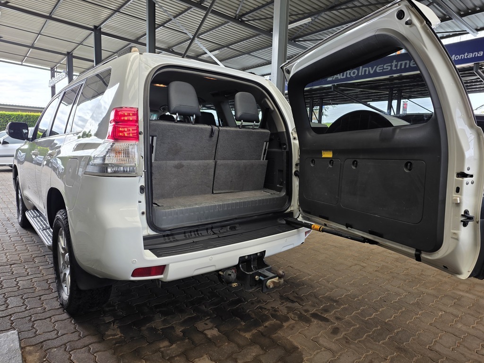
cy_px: 182
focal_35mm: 23
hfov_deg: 73.9
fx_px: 322
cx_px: 242
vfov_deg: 58.9
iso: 40
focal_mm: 6.25
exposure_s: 1/180
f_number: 1.7
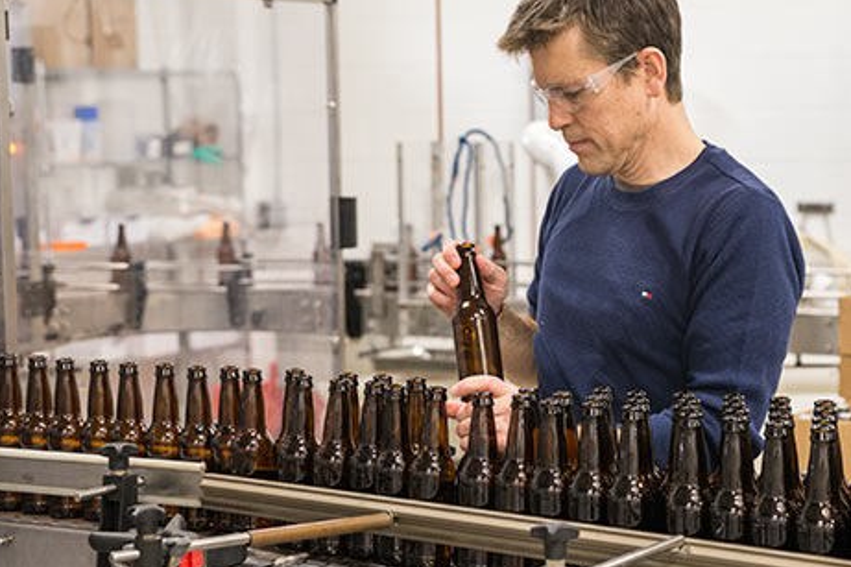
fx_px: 1725
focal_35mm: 73
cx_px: 522
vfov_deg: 18.7
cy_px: 254
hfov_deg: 27.6
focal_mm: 58
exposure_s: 1/180
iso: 1250
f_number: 4.8
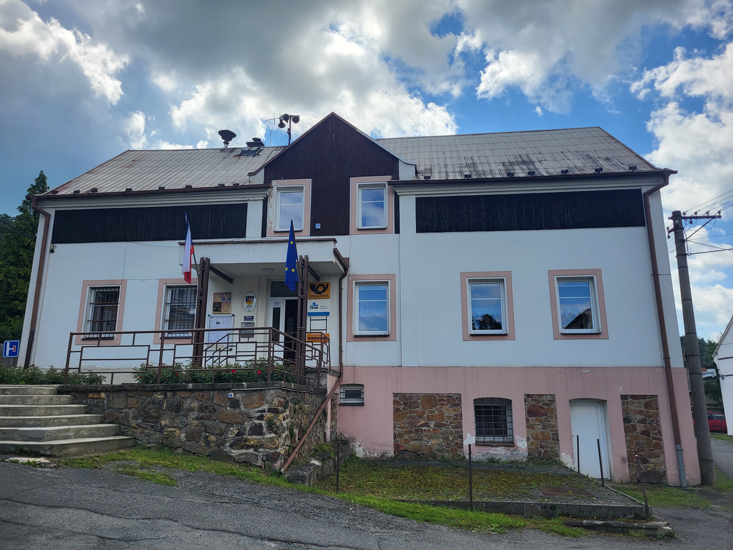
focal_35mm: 26
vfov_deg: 53.1
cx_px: 366
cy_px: 275
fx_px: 551
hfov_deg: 67.3
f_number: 1.8
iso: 40
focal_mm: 5.4
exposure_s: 1/2308
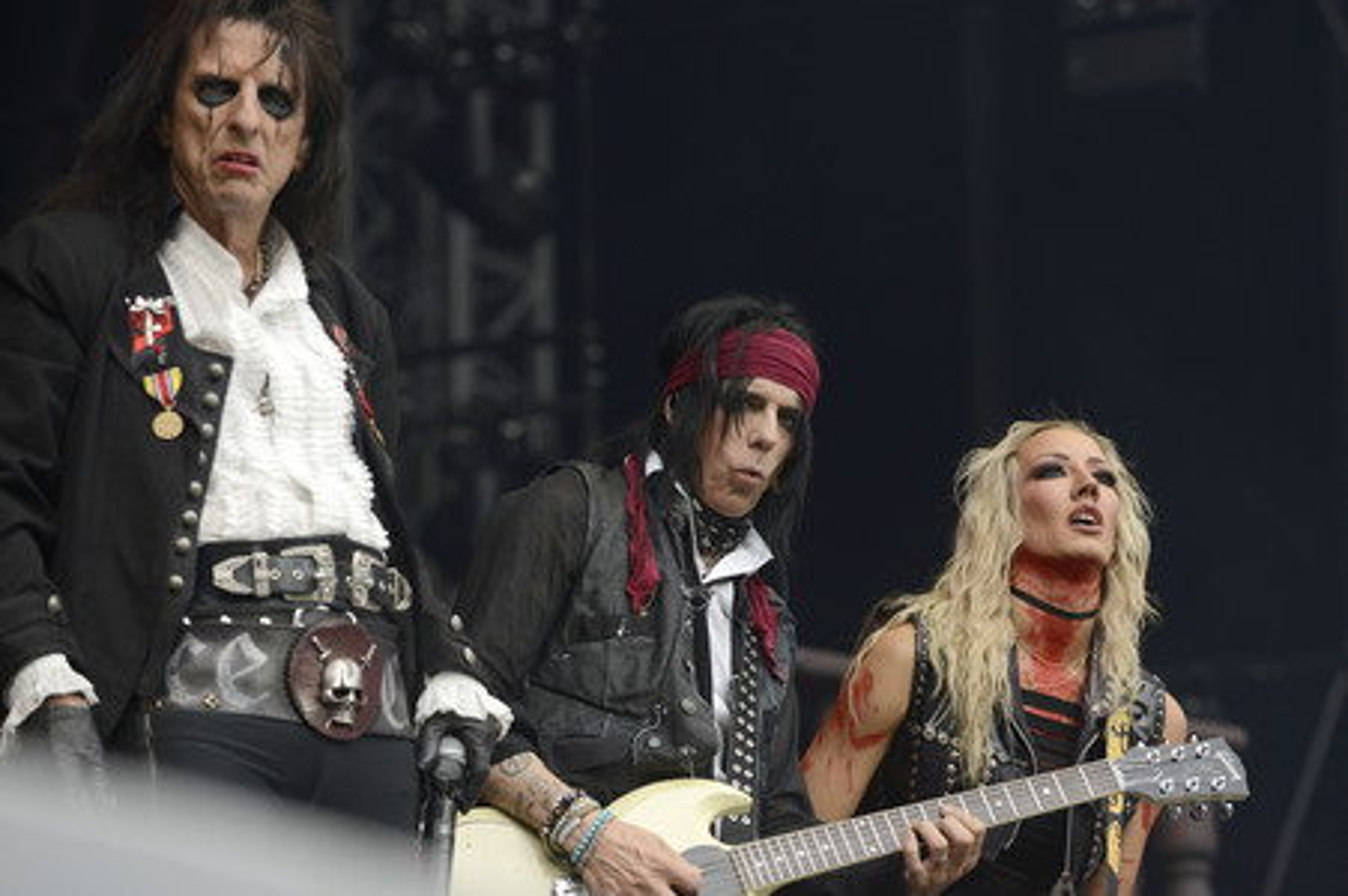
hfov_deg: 13.3
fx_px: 5799
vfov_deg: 8.8
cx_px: 674
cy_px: 448
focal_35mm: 155
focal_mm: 155
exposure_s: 1/800
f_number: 5
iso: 320
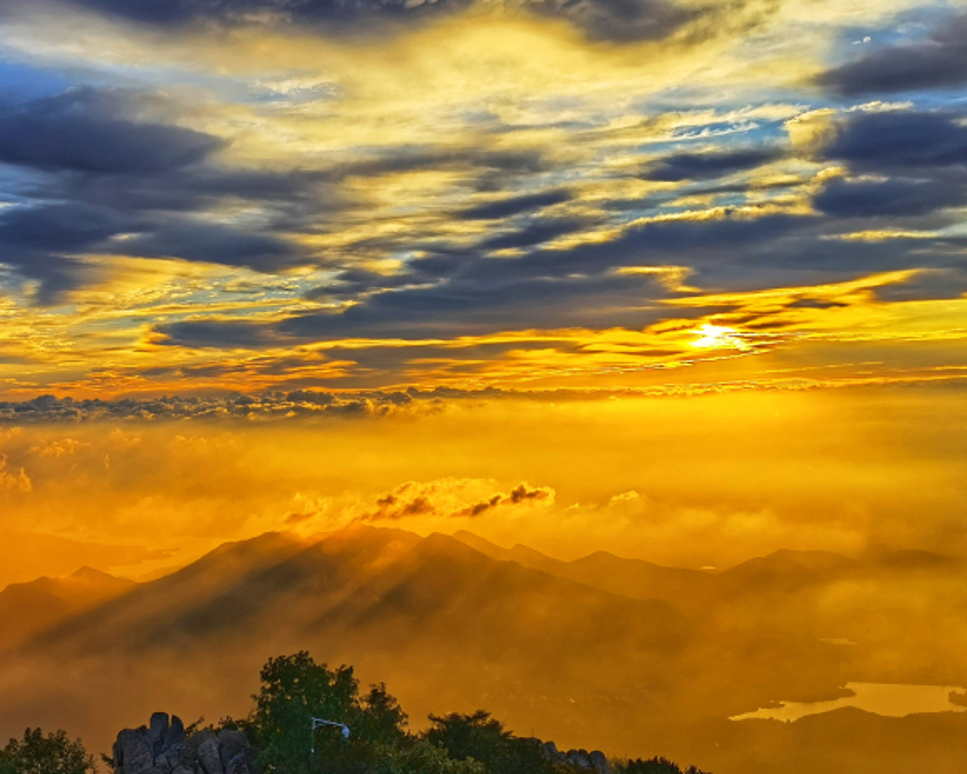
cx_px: 242
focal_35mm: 50
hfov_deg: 36.5
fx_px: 1431
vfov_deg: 30.0
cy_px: 525
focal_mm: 6.67
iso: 50
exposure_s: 1/2538
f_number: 1.9
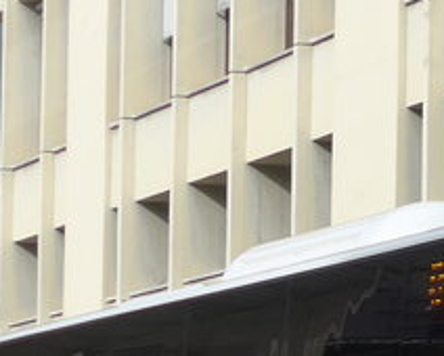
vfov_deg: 6.1
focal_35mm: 254
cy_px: 419
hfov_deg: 7.5
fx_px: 3341
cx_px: 683
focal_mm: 9.5
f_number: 3
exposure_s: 1/1300
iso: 80
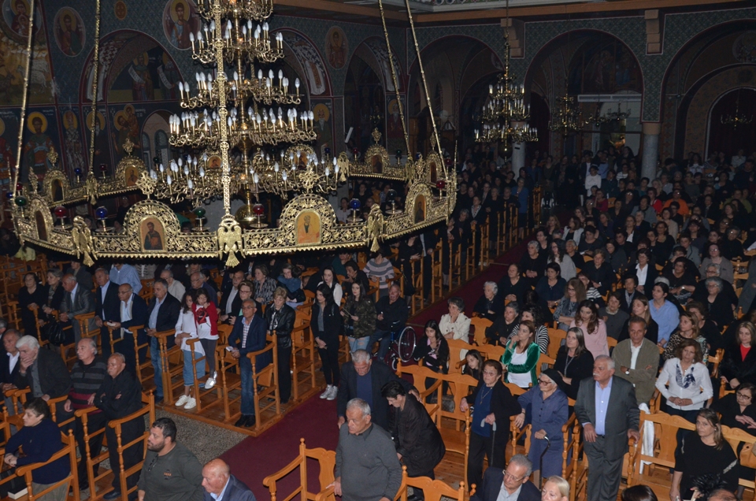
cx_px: 378
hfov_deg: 57.3
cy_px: 250
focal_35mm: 33
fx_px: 692
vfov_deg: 39.8
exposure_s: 1/60
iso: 2000
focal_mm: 22
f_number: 6.3
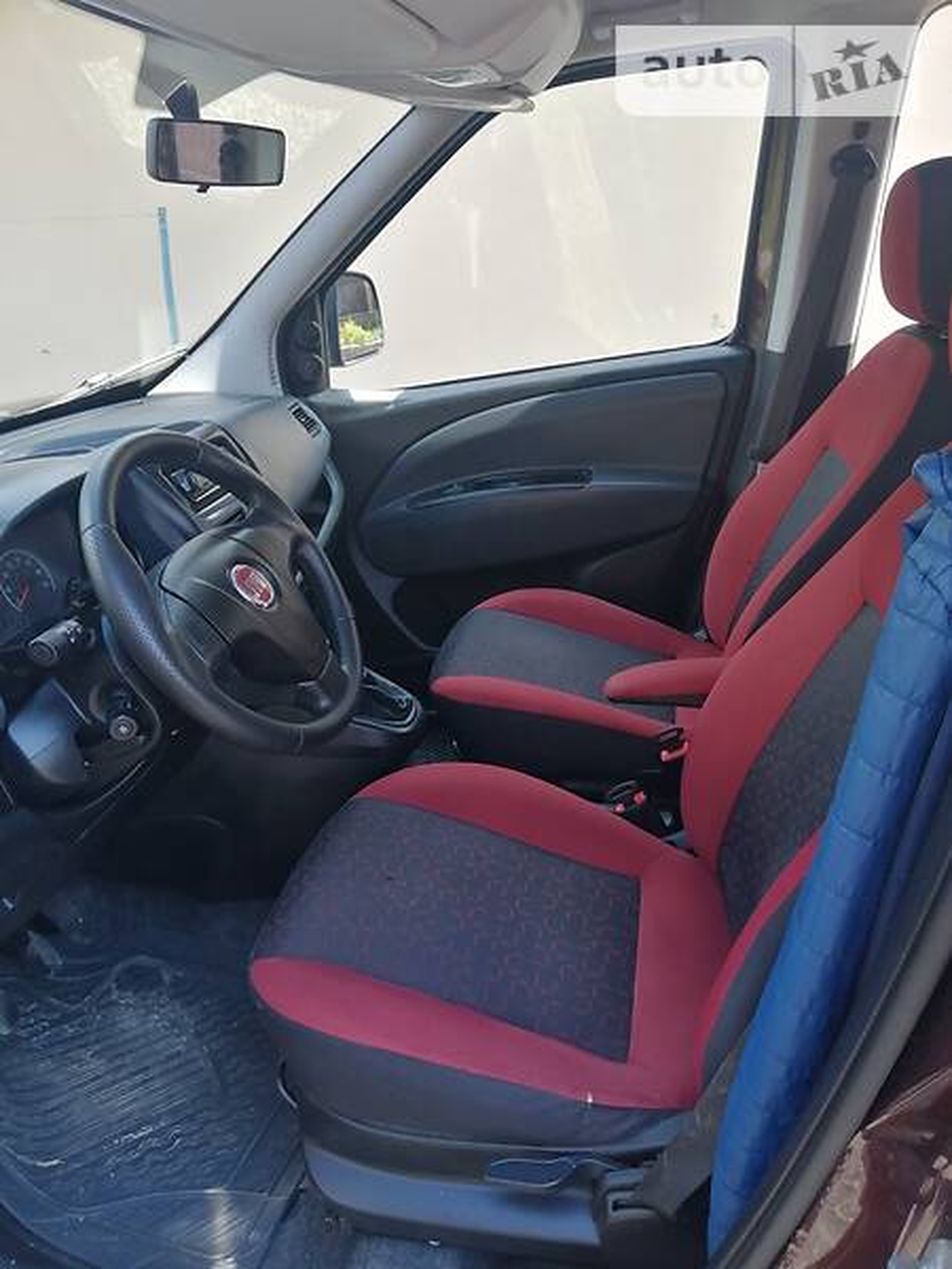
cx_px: 476
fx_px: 953
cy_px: 634
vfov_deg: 67.3
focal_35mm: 26
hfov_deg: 53.1
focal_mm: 3.6
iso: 50
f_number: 1.8
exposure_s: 1/214
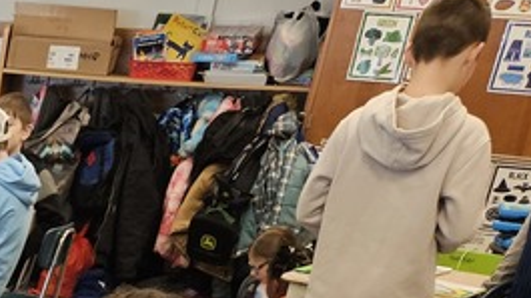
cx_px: -329
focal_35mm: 97
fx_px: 1366
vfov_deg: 10.5
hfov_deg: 18.7
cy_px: 746
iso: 250
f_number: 1.8
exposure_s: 1/120
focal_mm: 5.4
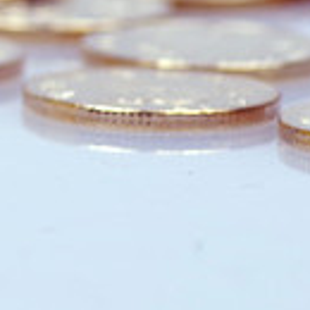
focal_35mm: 785
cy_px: -483
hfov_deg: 2.2
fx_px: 7954
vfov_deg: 2.2
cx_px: -1071
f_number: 6.3
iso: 100
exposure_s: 1/125
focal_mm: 100
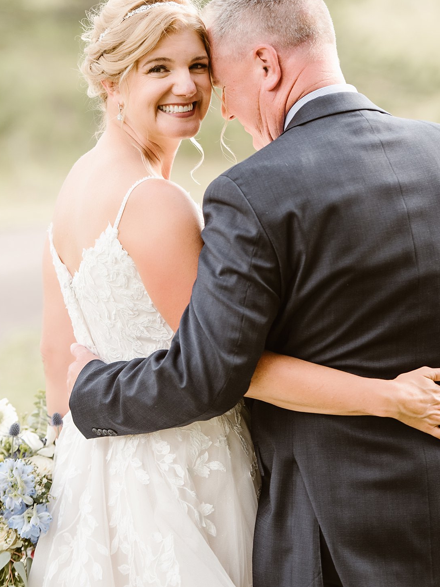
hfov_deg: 9.0
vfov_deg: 12.0
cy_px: 212
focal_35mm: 165
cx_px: 193
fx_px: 2796
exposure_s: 1/500
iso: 200
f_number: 2.8
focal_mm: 122
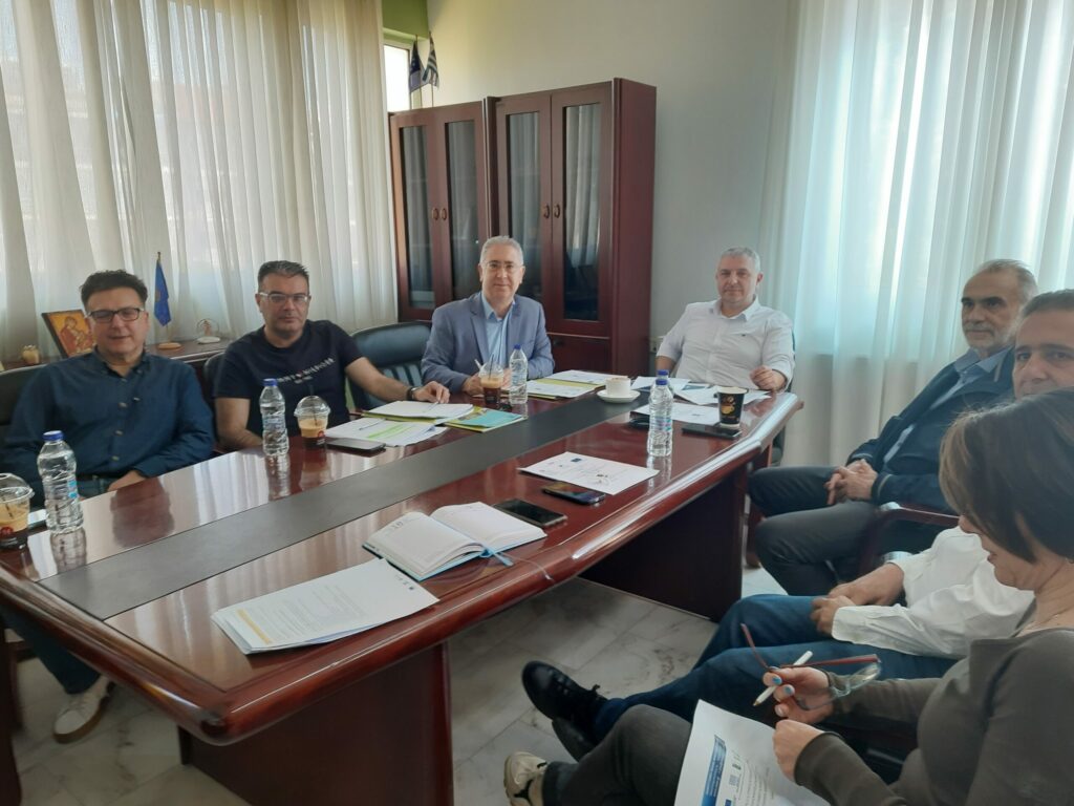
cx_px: 537
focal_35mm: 24
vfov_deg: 56.8
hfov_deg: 71.6
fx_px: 745
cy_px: 403
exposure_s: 1/50
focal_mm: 5.23
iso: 80
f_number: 1.8
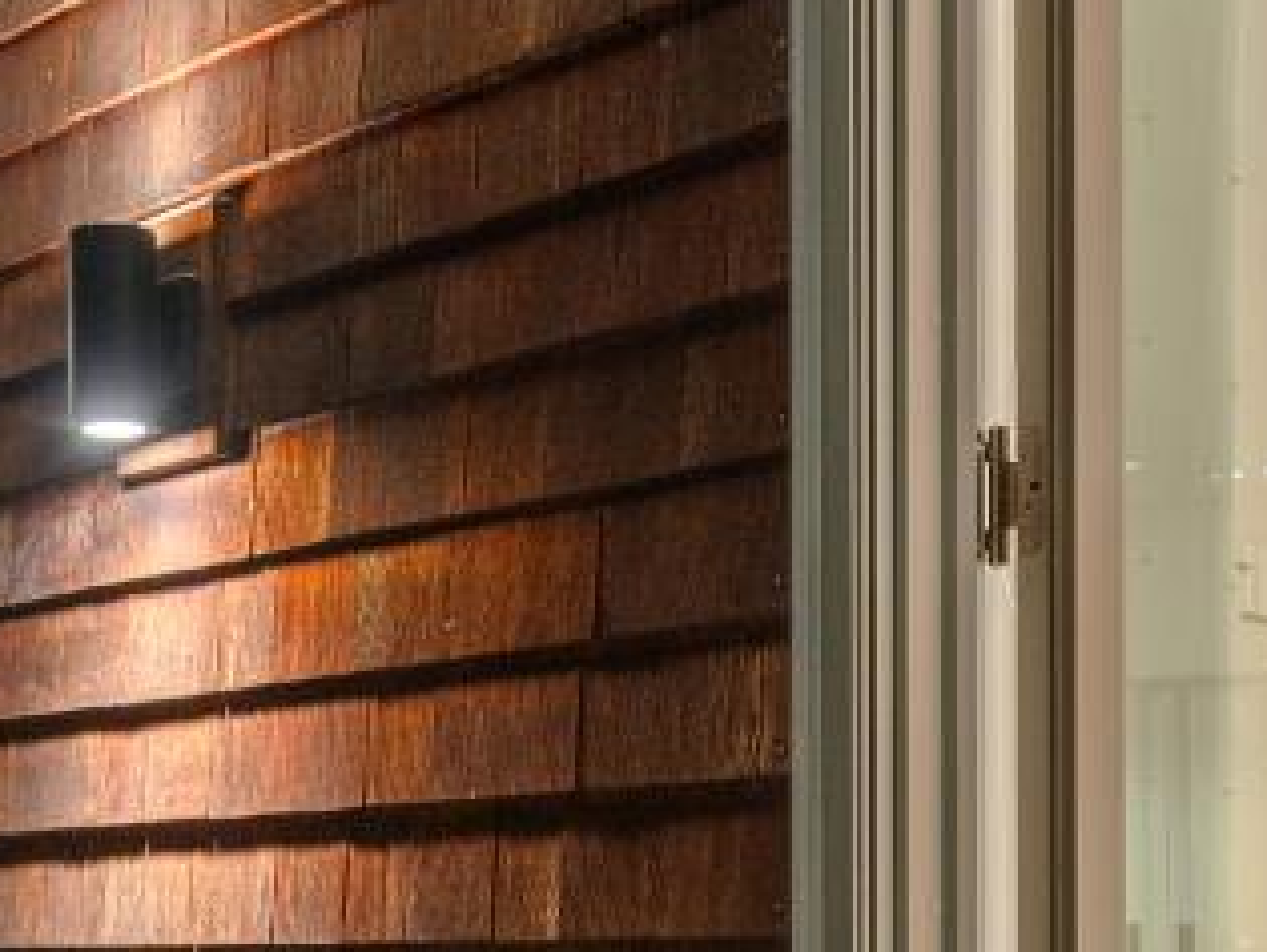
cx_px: 378
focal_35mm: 64
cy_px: 1008
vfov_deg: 21.9
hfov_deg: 29.9
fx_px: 2345
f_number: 4.5
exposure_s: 1/2
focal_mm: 14
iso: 400
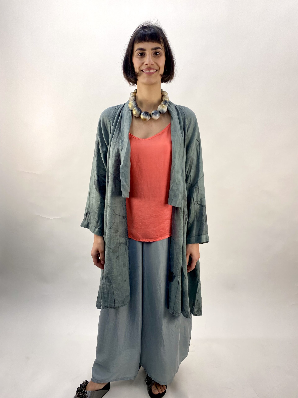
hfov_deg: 53.1
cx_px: 149
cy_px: 199
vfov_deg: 67.3
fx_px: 298
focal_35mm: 26
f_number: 1.8
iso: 50
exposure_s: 1/100
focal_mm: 4.25
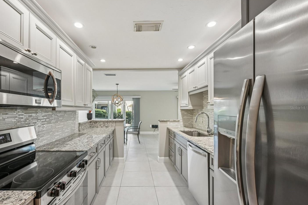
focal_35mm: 16
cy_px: 108
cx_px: 133
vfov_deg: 73.6
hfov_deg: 96.2
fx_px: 137
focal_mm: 14
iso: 400
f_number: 8
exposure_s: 1/20
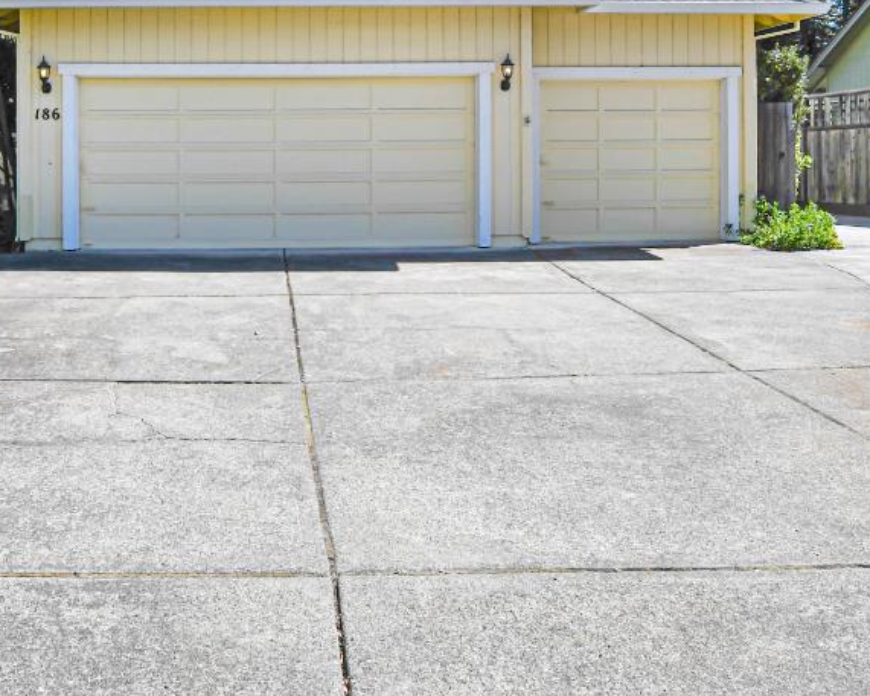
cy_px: 72
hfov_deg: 47.0
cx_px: 201
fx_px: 953
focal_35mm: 37
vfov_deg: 37.5
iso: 100
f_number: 9
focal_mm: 10
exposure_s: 1/320
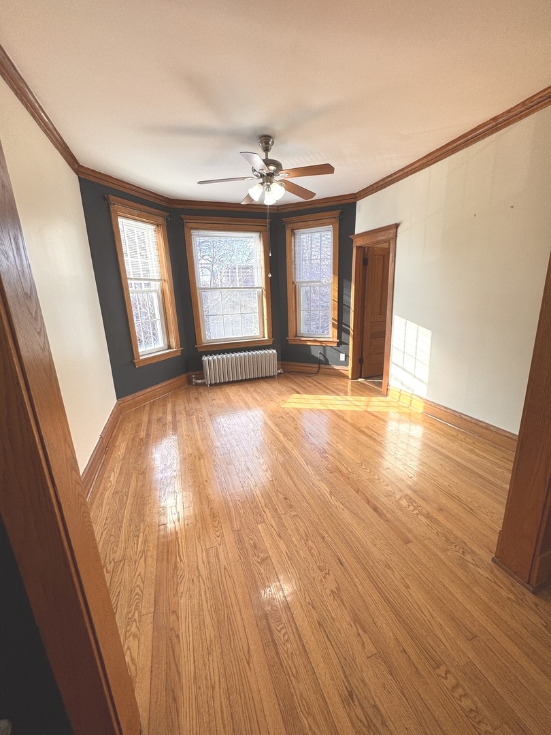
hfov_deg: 85.7
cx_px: 276
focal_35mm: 14
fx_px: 297
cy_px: 368
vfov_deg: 102.1
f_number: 2.2
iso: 100
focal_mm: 2.22
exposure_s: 1/120
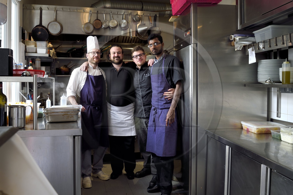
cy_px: 98
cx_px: 146
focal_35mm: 24
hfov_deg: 73.8
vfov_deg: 53.1
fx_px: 195
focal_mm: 24
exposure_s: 1/15
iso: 800
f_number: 7.1
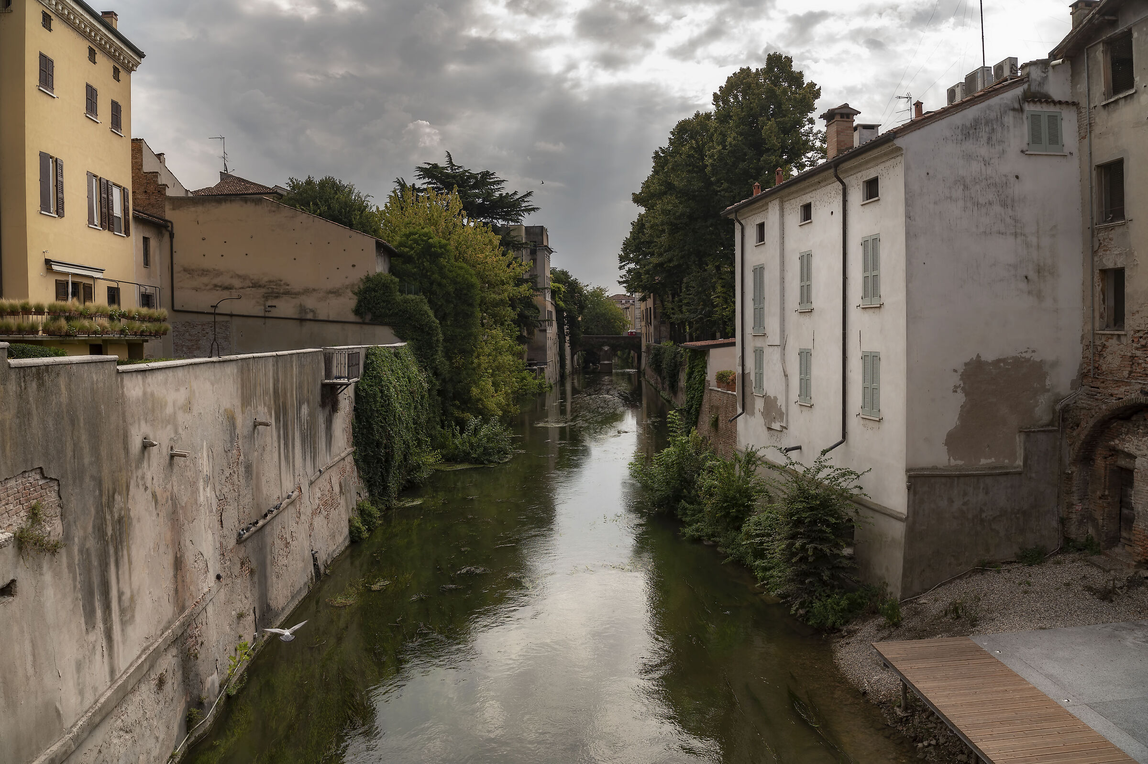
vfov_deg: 59.4
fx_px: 669
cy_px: 382
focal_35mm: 21
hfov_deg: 81.2
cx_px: 574
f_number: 8
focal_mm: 21
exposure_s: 1/640
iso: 250
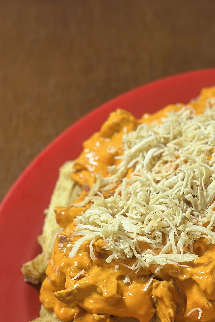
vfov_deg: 21.9
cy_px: 252
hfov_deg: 14.7
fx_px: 824
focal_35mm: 92
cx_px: 187
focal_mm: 6.86
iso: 64
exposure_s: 1/132
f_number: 1.78
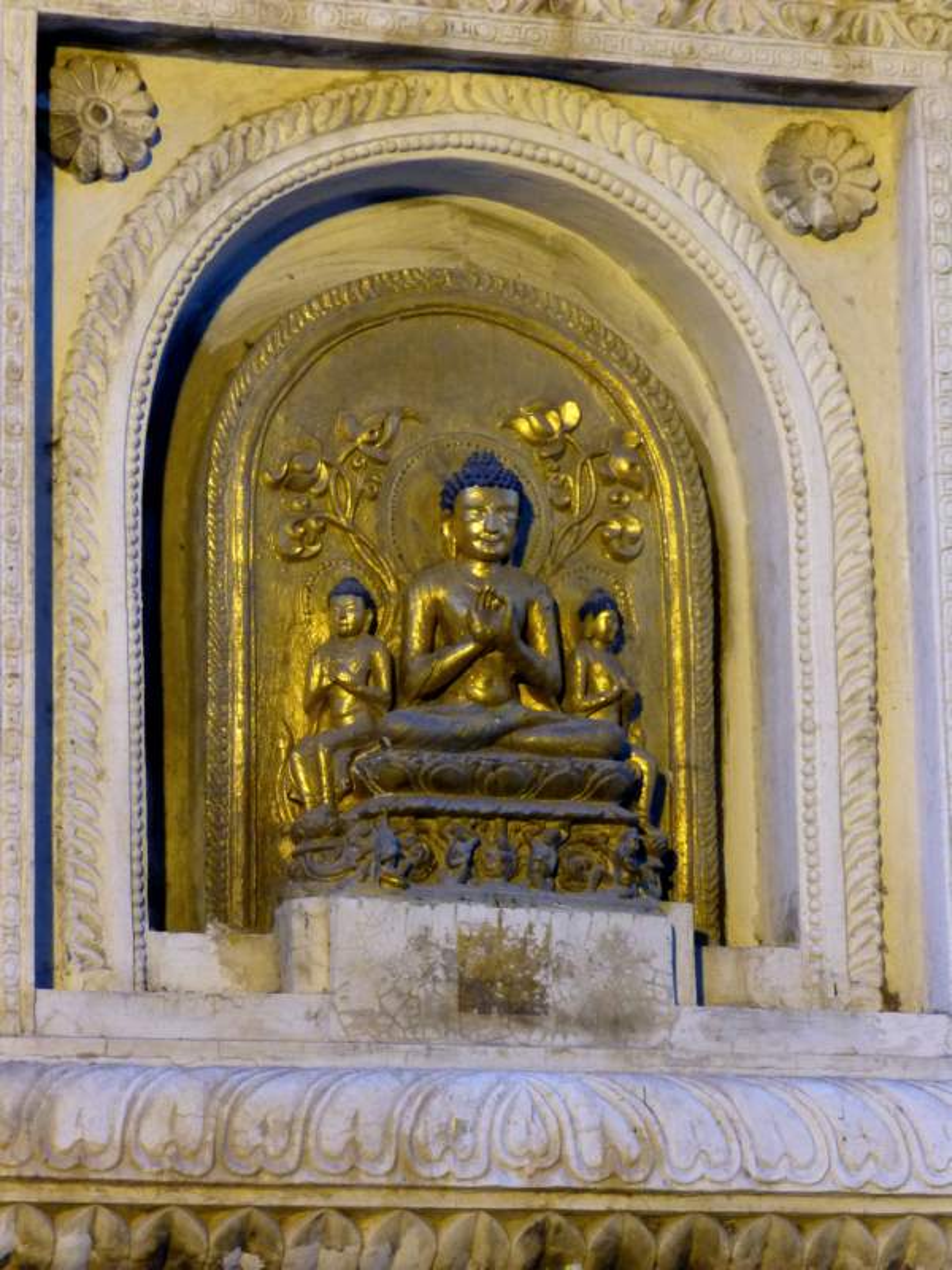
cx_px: 476
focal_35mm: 137
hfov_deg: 10.8
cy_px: 635
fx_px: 5024
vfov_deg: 14.4
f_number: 5.4
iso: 800
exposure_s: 1/13
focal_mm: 24.4
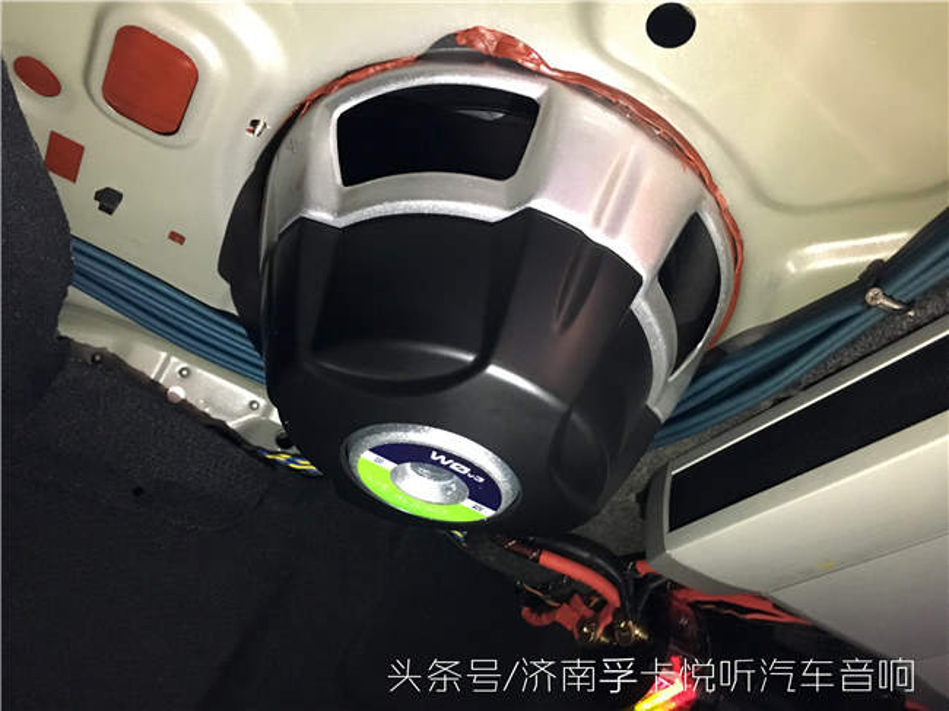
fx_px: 795
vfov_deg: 48.2
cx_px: 474
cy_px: 356
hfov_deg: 61.7
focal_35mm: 29
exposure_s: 1/17
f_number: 2.2
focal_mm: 4.15
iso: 640
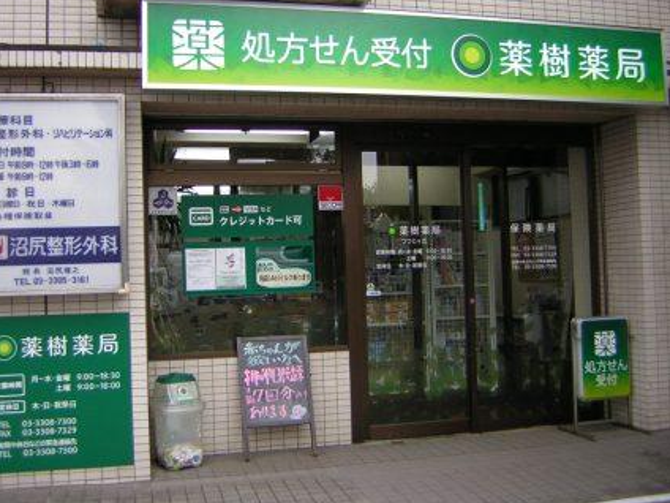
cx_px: 326
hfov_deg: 49.0
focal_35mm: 38
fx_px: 735
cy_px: 240
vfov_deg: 37.7
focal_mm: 4.7
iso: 50
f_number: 2.6
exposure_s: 1/128
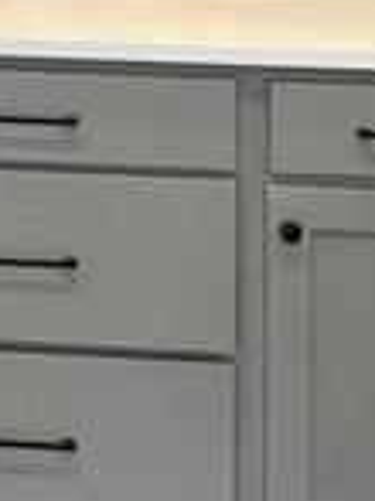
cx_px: -310
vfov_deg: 13.0
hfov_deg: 10.2
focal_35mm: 136
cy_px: -426
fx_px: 1967
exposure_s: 1/120
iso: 125
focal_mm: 5.7
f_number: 1.5
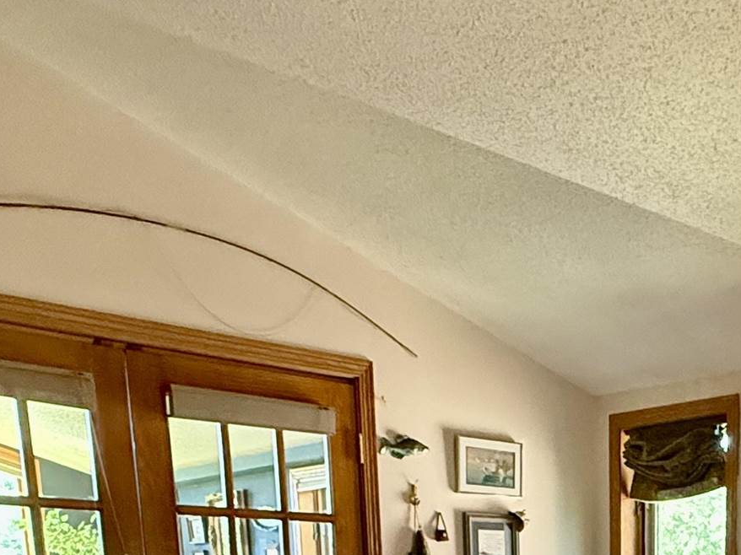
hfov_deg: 36.9
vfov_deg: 23.6
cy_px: 835
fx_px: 1049
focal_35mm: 49
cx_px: 643
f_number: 2.2
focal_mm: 2.22
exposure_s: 1/59
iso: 640
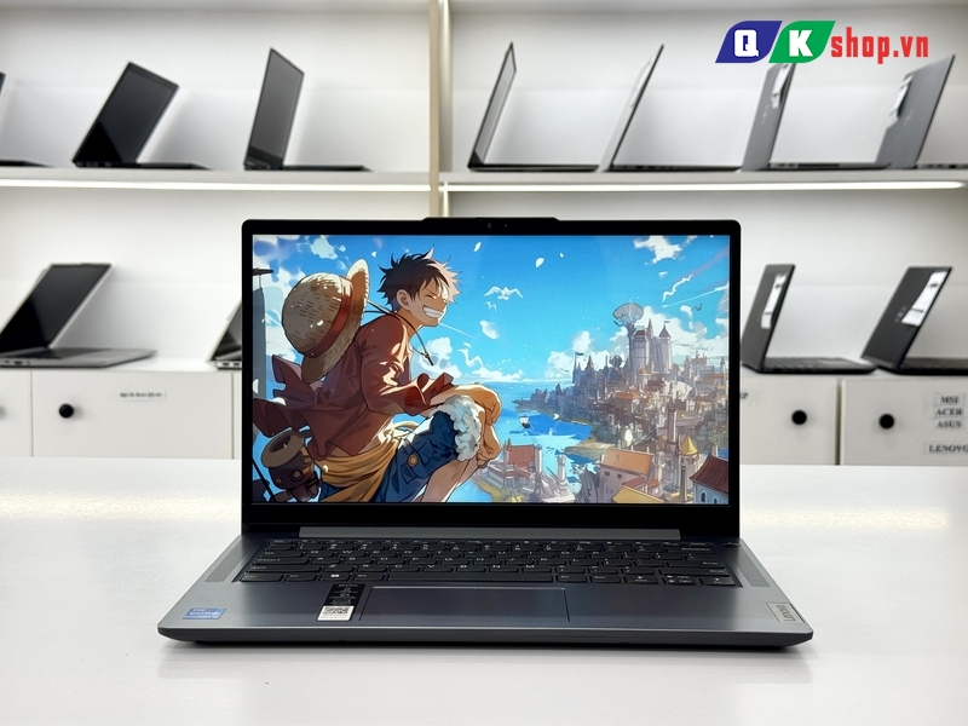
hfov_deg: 39.7
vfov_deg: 30.3
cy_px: 363
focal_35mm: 48
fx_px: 1342
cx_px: 484
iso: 64
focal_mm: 6.76
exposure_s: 1/181
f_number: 1.78
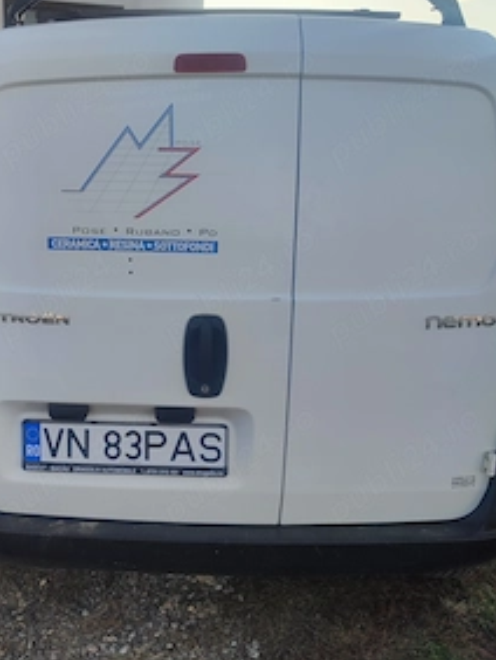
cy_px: 325
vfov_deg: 53.9
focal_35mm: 34
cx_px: 157
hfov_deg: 41.2
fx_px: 649
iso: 50
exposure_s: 1/366
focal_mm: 5.89
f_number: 1.89
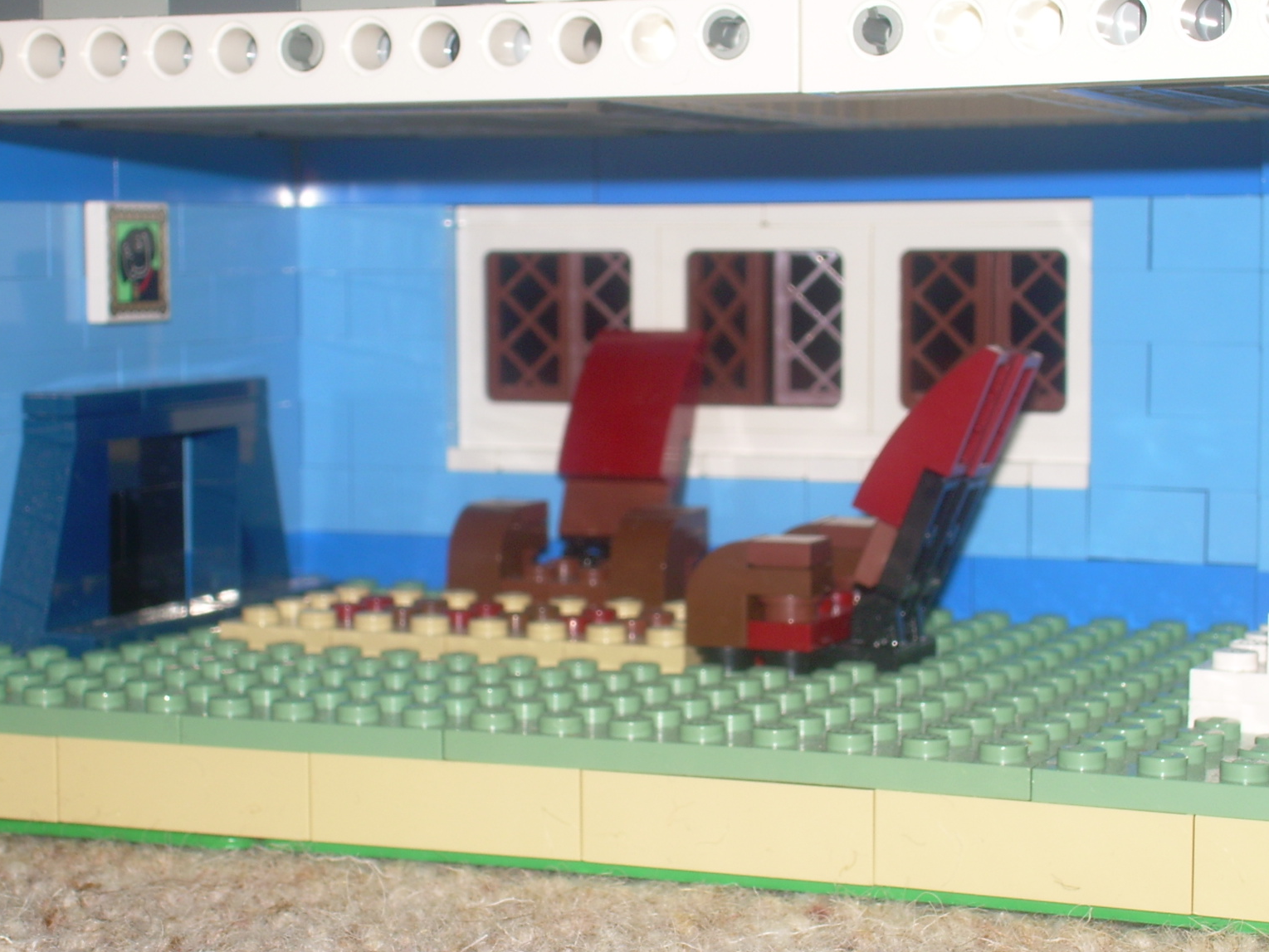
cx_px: 653
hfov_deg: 21.8
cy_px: 463
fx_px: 3300
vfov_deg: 16.4
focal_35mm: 90
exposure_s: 1/60
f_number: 6.8
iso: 50
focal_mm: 14.6
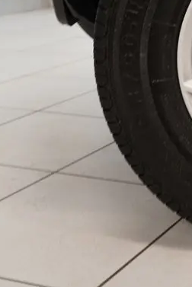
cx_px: 310
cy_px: 47
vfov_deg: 25.6
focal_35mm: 77
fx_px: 618
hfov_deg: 15.8
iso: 1000
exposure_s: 1/30
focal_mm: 19
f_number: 4
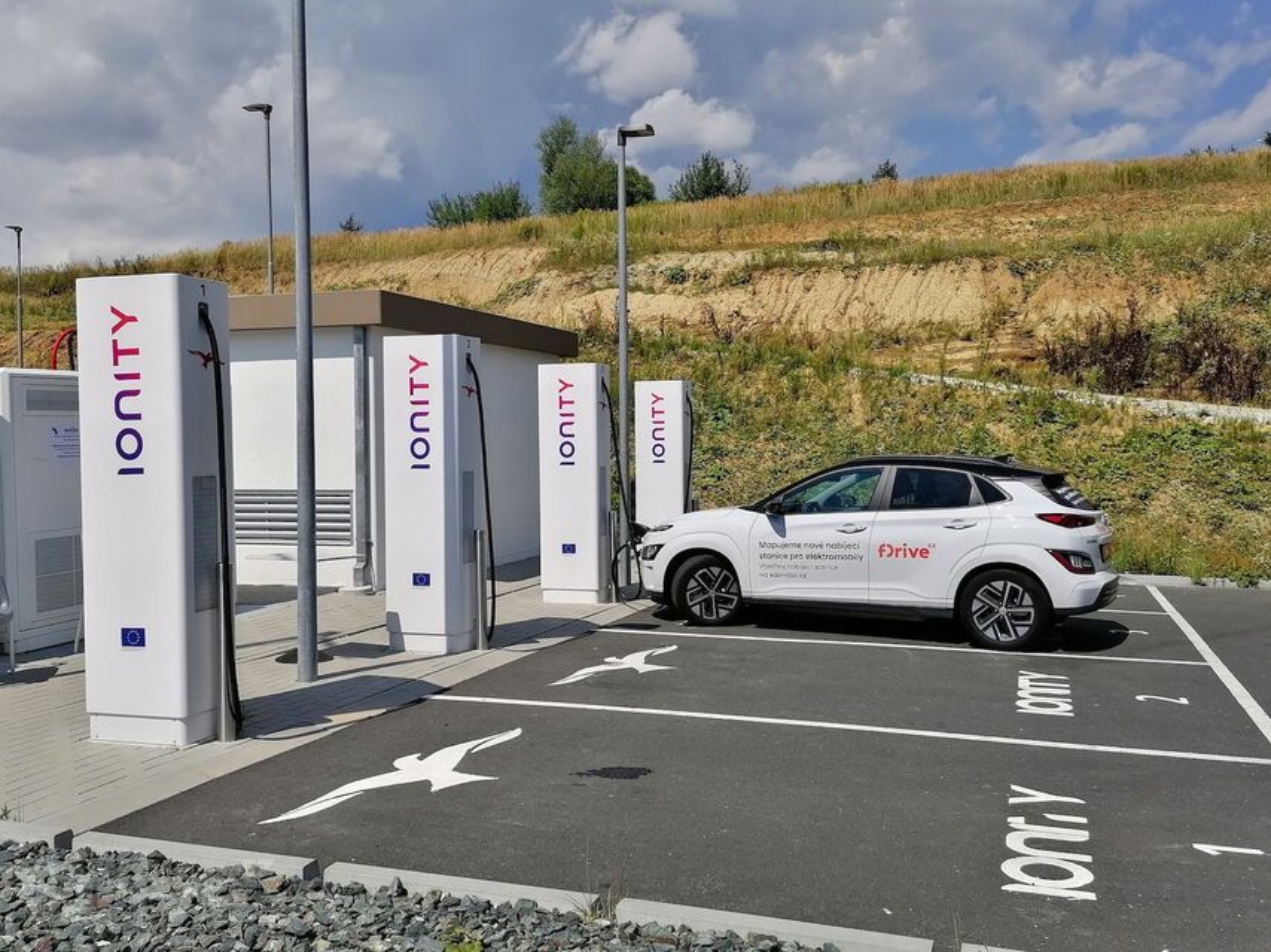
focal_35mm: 32
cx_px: 636
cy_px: 476
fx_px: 1175
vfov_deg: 44.1
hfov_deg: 56.8
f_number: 1.8
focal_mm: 5.3
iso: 50
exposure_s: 1/2660
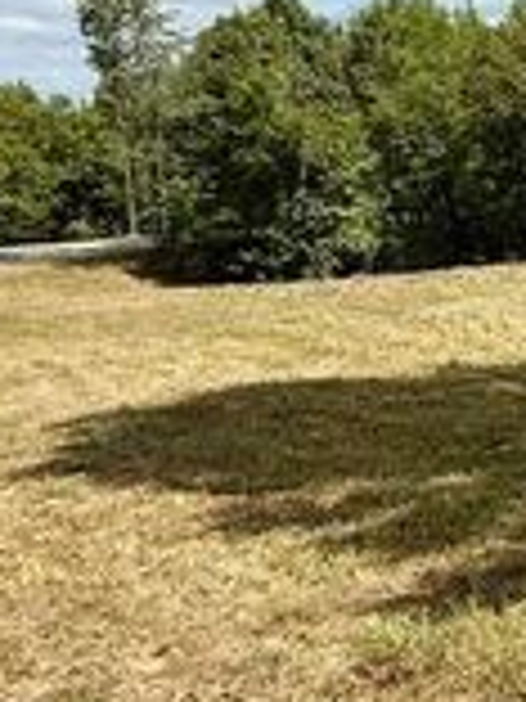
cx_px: 818
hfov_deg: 20.4
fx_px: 1216
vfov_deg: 32.0
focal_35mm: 60
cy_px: 250
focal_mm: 2.22
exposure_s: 1/2717
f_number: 2.2
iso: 50
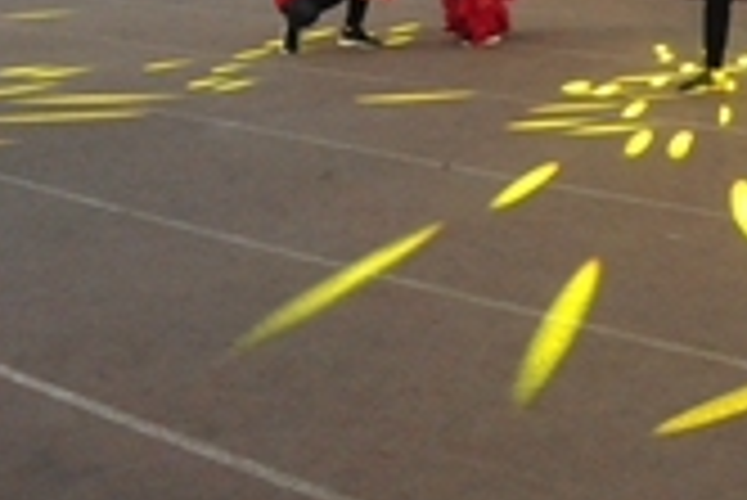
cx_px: 742
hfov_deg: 25.7
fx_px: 1558
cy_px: -243
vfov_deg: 16.6
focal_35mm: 75
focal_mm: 24
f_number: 22
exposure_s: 1/80
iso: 6400
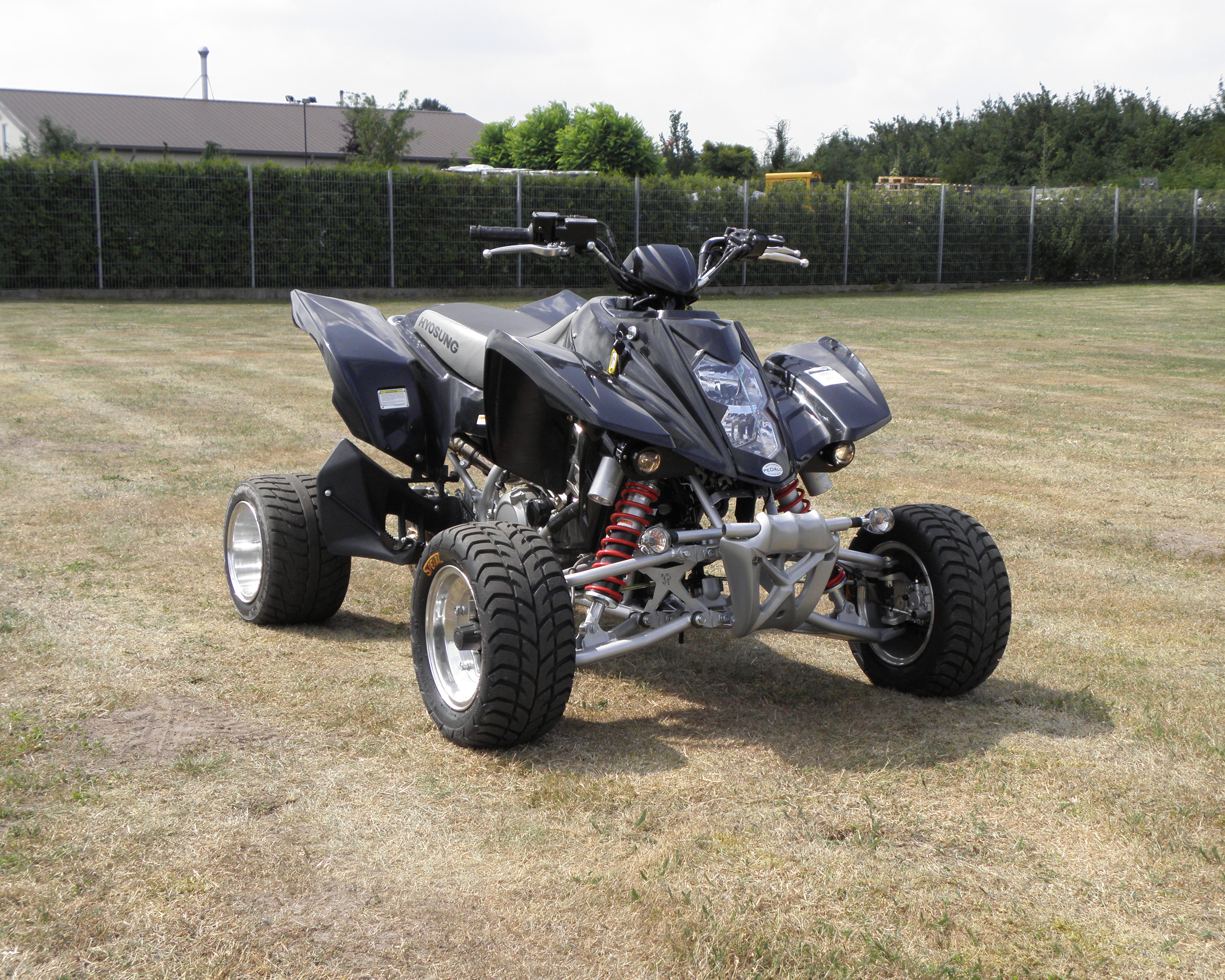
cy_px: 490
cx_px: 625
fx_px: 1777
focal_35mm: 49
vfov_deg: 30.8
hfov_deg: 38.0
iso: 125
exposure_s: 1/1000
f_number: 3.4
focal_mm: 8.53
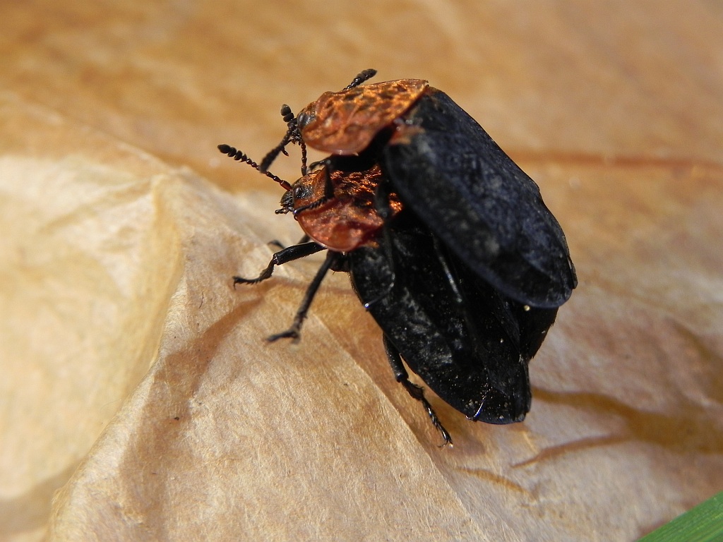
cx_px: 362
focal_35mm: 105
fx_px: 2193
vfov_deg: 14.1
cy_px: 271
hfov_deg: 18.7
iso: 160
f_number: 4
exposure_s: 1/282
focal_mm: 18.8
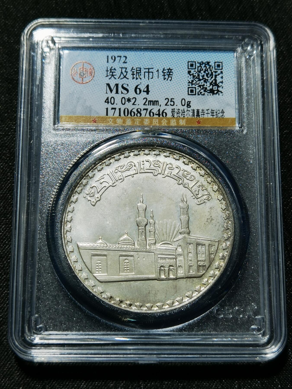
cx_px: 146
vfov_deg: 30.7
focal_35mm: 63
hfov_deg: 23.3
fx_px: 709
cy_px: 194
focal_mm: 6.67
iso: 64
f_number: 1.9
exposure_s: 1/100
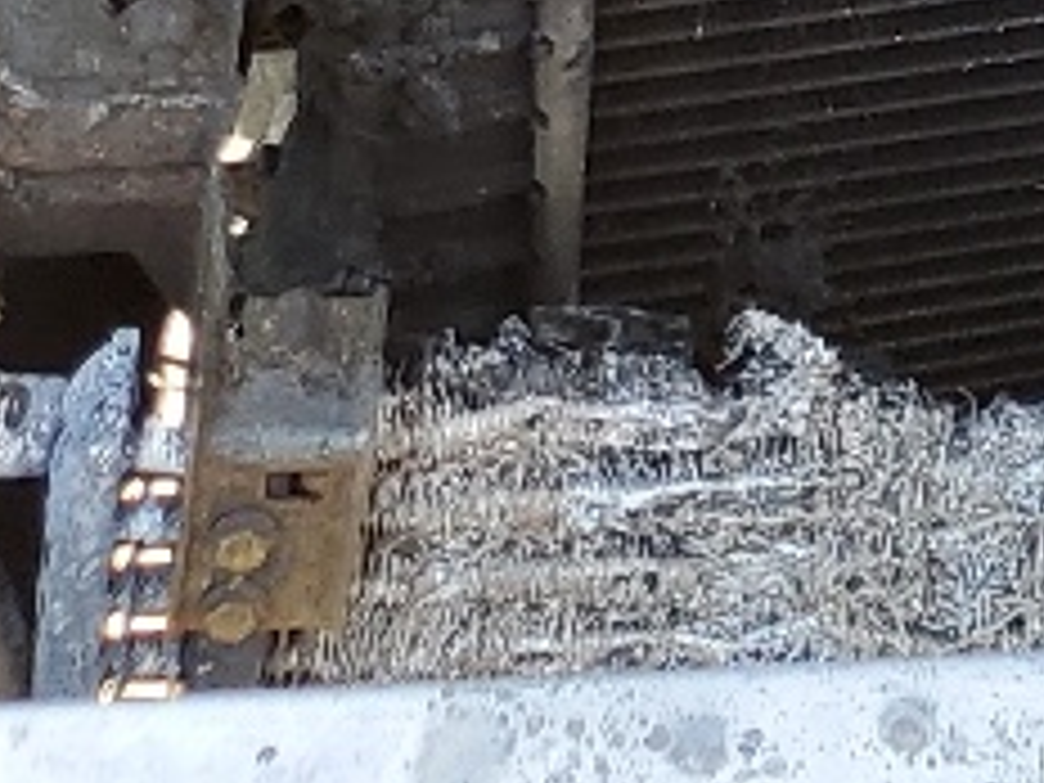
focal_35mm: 179
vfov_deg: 7.1
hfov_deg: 10.3
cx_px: 1966
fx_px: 5399
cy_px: -1872
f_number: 1.5
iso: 50
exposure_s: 1/182
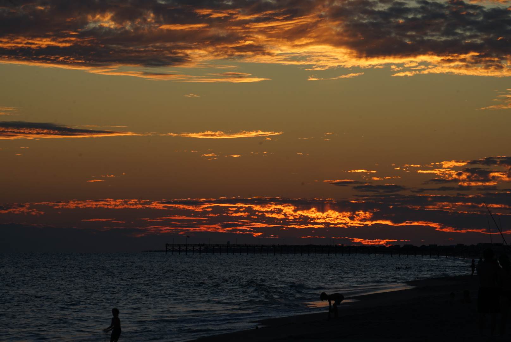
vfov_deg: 6.9
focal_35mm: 200
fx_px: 2841
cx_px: 256
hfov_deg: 10.3
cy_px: 171
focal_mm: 200
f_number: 13
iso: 100
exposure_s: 1/50
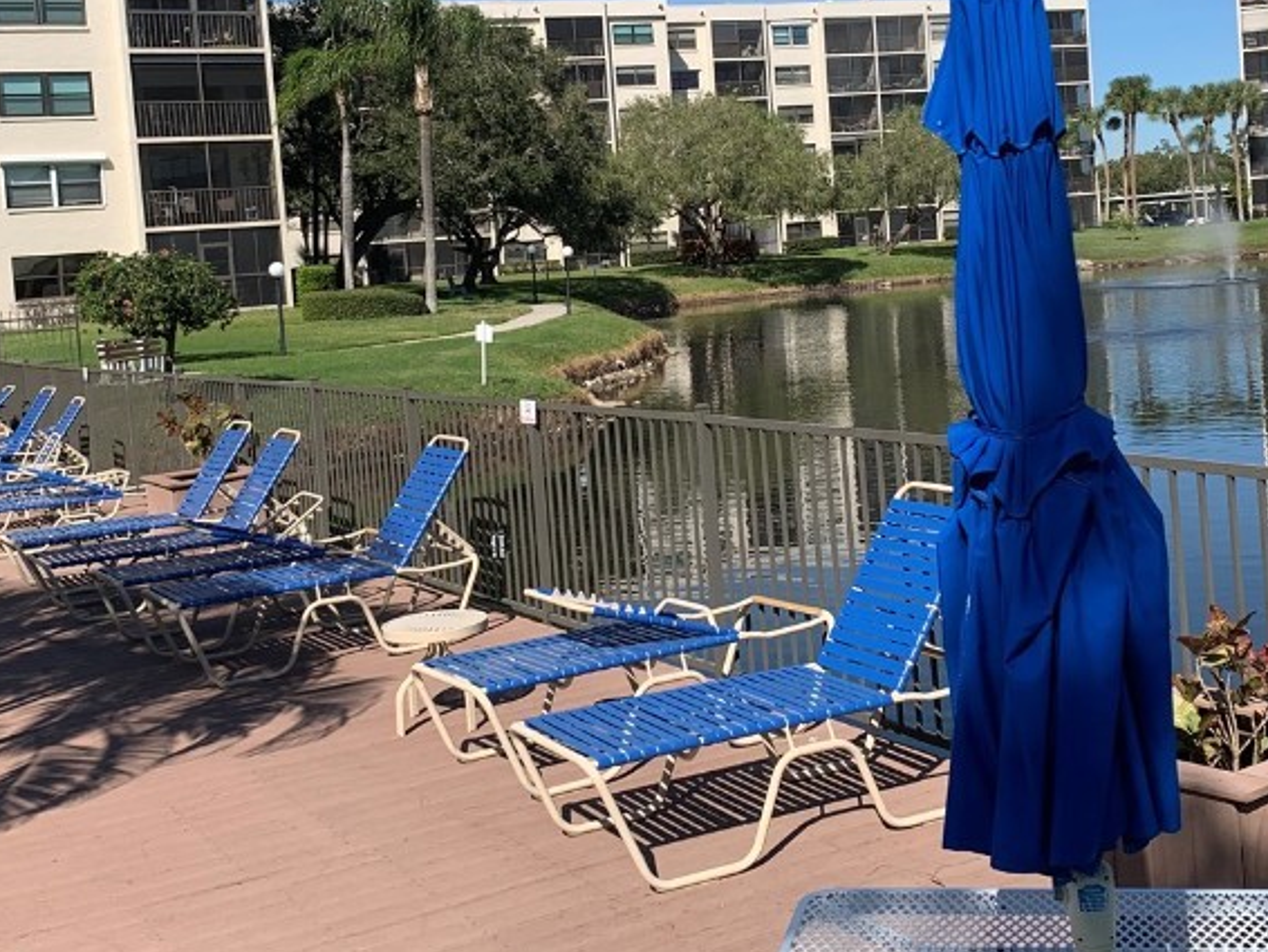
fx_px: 1722
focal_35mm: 47
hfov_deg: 40.4
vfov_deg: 30.7
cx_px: 697
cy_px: 334
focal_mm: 4.25
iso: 25
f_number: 1.8
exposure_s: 1/2755
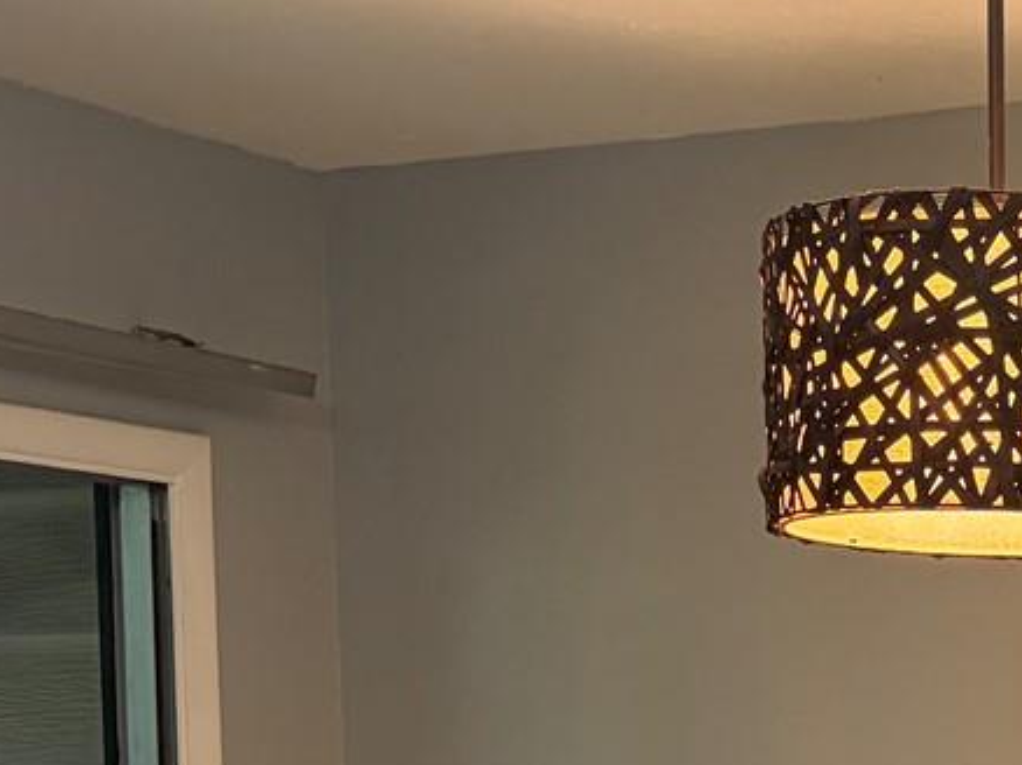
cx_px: 1143
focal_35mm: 95
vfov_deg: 14.7
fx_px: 2803
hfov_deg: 19.7
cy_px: 1061
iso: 160
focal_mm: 5.96
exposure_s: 1/60
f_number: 1.6
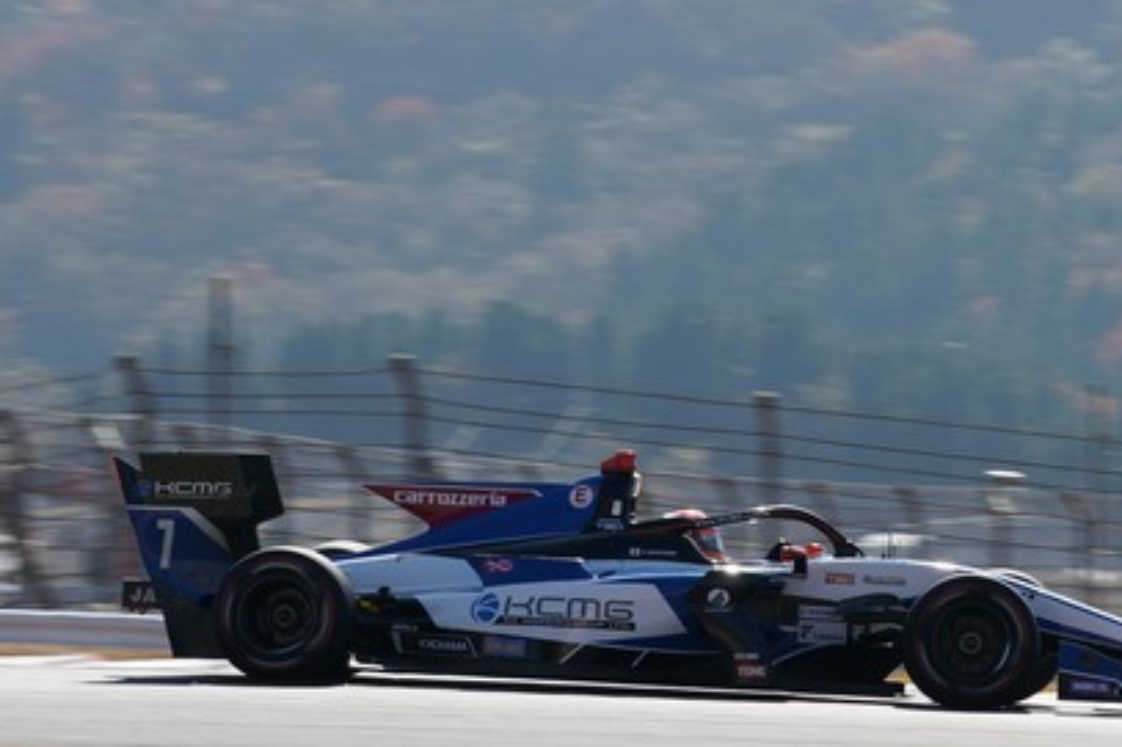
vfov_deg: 3.9
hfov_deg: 5.8
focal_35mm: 354
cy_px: 176
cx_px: 888
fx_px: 11028
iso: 200
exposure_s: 1/200
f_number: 13
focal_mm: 200
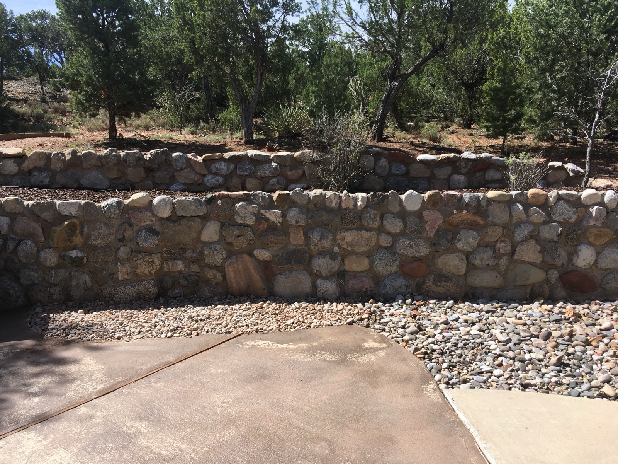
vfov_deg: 48.2
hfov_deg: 61.7
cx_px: 309
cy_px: 232
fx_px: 518
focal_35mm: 29
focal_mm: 4.15
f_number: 2.2
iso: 25
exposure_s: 1/999
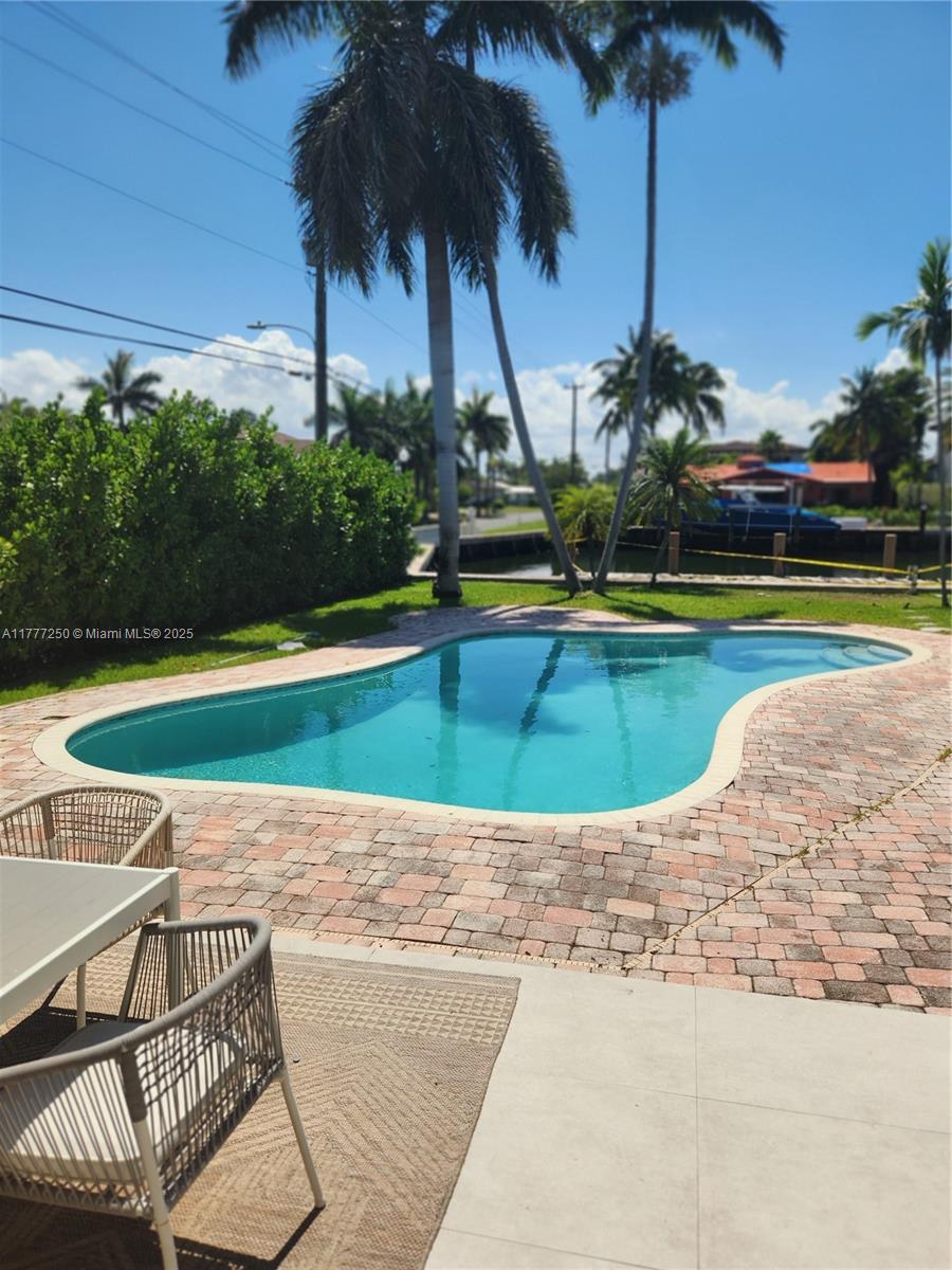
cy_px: 635
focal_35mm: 23
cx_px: 476
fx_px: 843
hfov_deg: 58.9
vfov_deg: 73.9
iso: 20
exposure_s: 1/1218
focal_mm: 5.4
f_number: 1.8
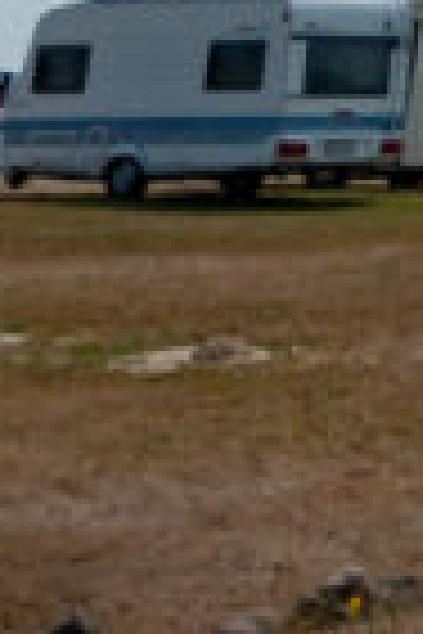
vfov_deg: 9.4
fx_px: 3067
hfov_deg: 6.8
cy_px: -1237
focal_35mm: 174
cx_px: 1433
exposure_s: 1/320
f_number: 11
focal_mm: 24
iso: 200
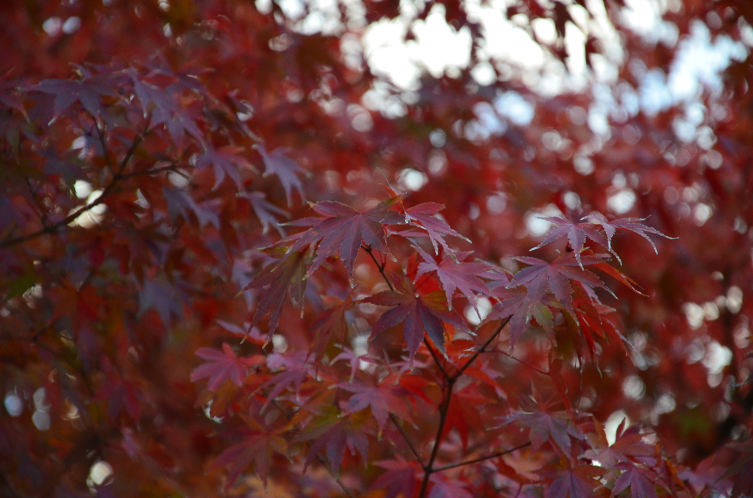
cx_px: 376
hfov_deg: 13.1
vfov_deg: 8.7
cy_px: 249
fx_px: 3287
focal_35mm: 158
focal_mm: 105
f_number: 5.6
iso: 2200
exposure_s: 1/400
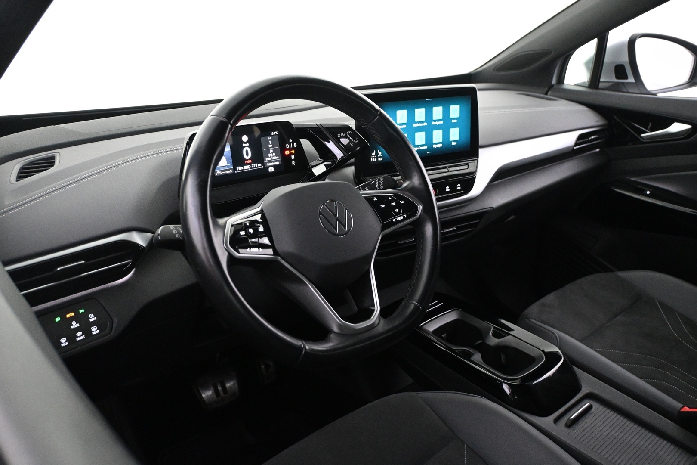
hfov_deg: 60.7
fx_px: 595
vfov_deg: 42.6
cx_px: 348
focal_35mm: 31
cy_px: 232
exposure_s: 1/50
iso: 4000
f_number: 3.8
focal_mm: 20.5
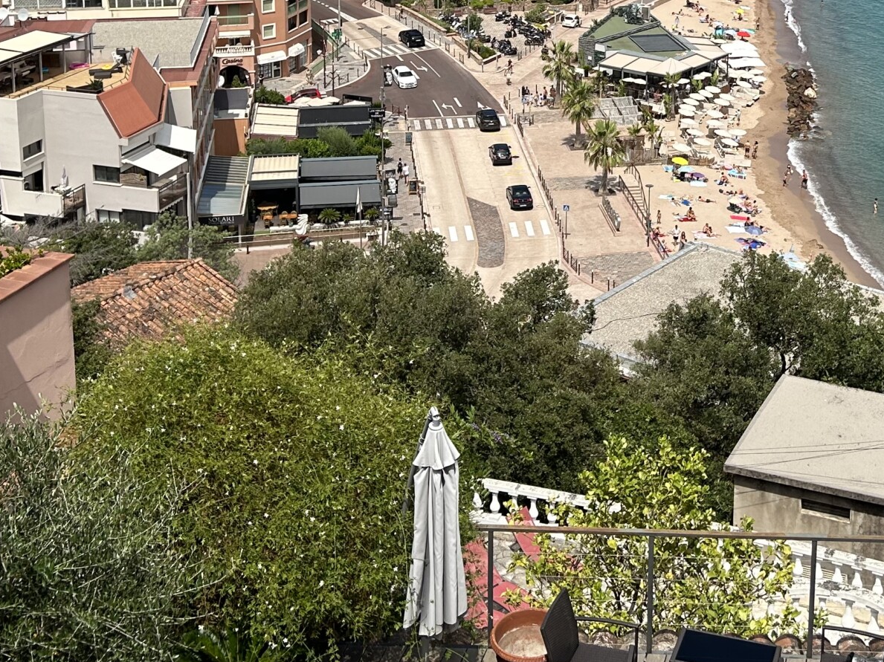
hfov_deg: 33.8
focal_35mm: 56
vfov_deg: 24.7
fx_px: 1430
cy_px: -25
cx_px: 636
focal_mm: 5.7
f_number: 1.5
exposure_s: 1/5587
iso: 50
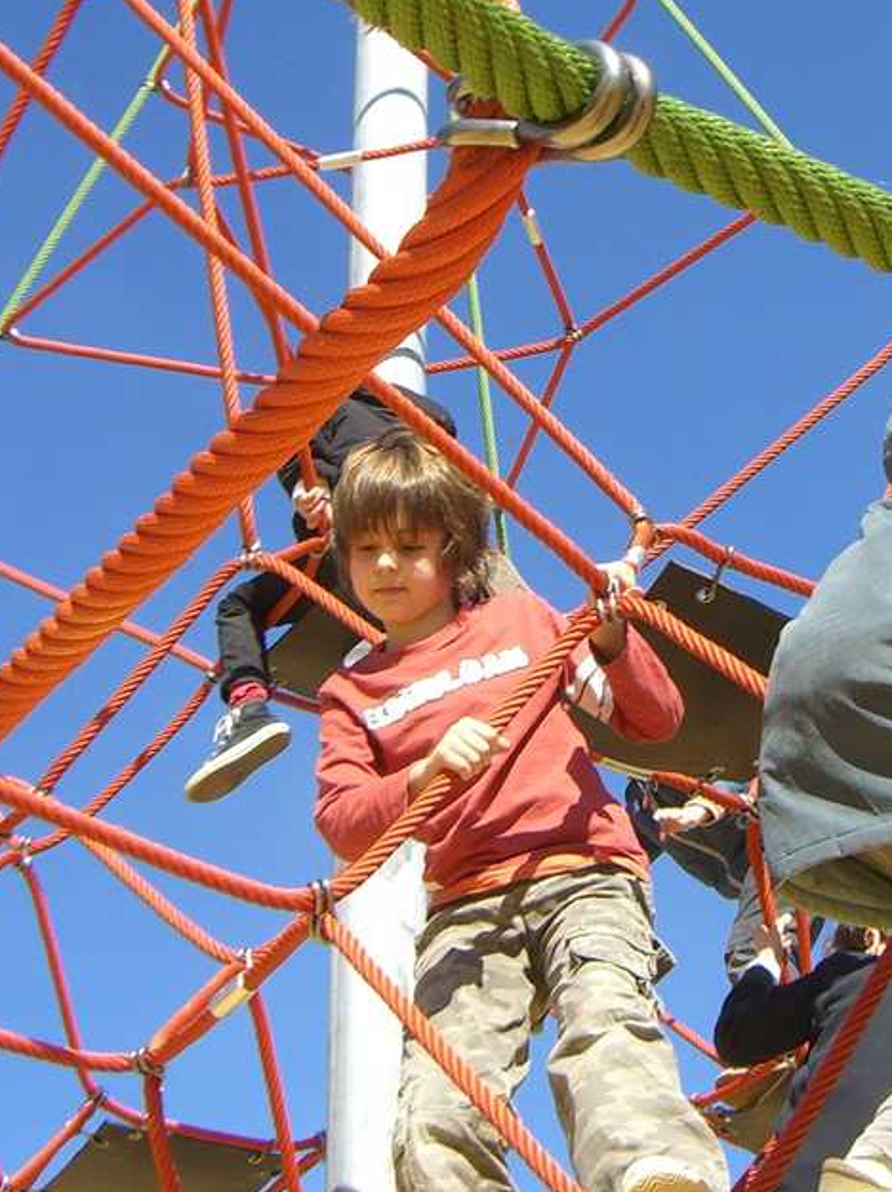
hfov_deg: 20.0
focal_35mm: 73
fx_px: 2511
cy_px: 502
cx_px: 658
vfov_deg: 26.7
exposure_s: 1/320
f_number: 4.3
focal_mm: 6.2
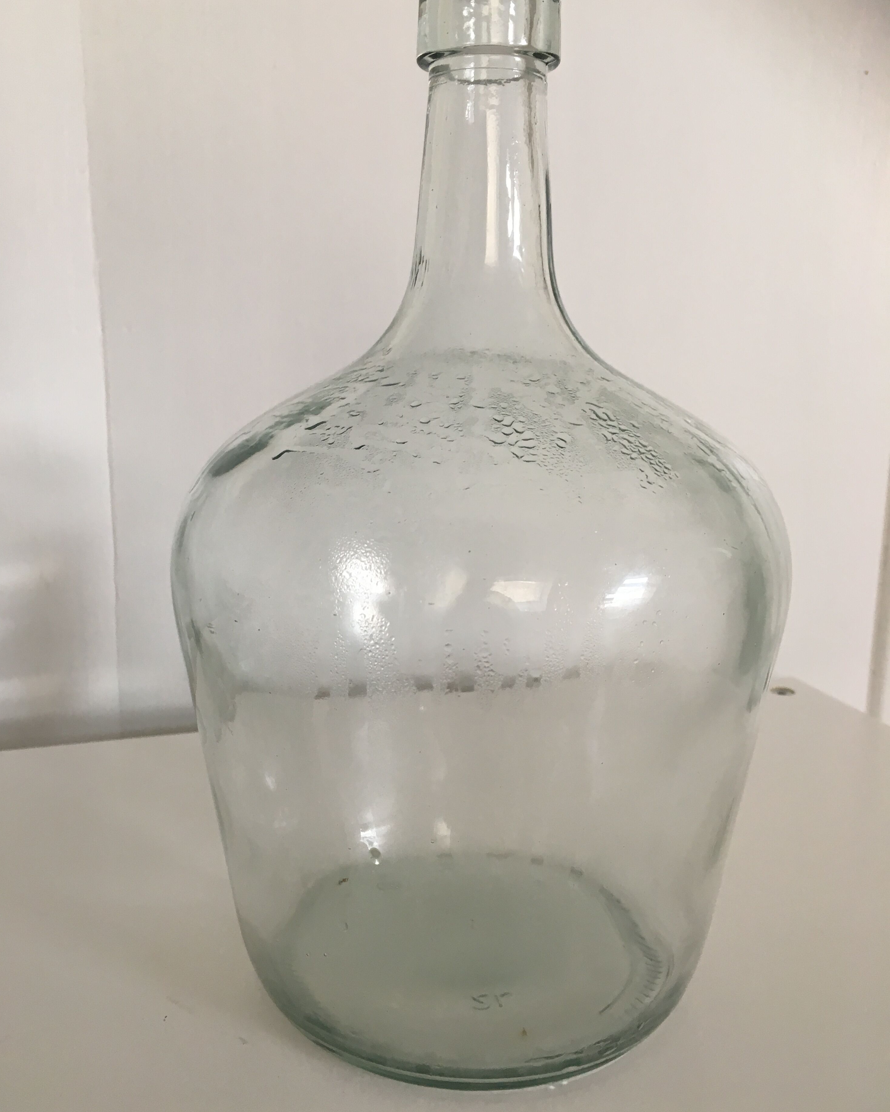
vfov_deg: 57.2
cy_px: 551
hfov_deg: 47.1
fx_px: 1021
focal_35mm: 31
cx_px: 433
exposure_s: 1/33
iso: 25
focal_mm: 4.15
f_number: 2.2
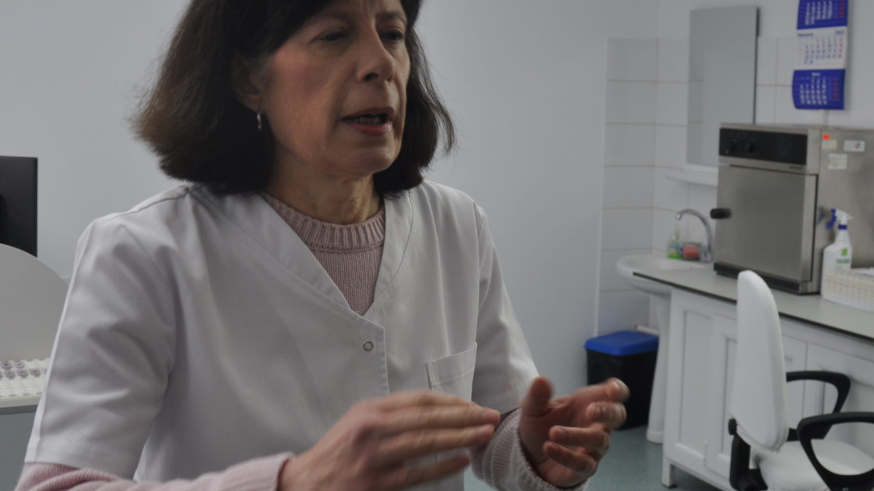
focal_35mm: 55
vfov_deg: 21.9
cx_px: 484
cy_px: 285
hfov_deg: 37.9
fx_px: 1272
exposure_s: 1/60
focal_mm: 21
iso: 200
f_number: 3.8
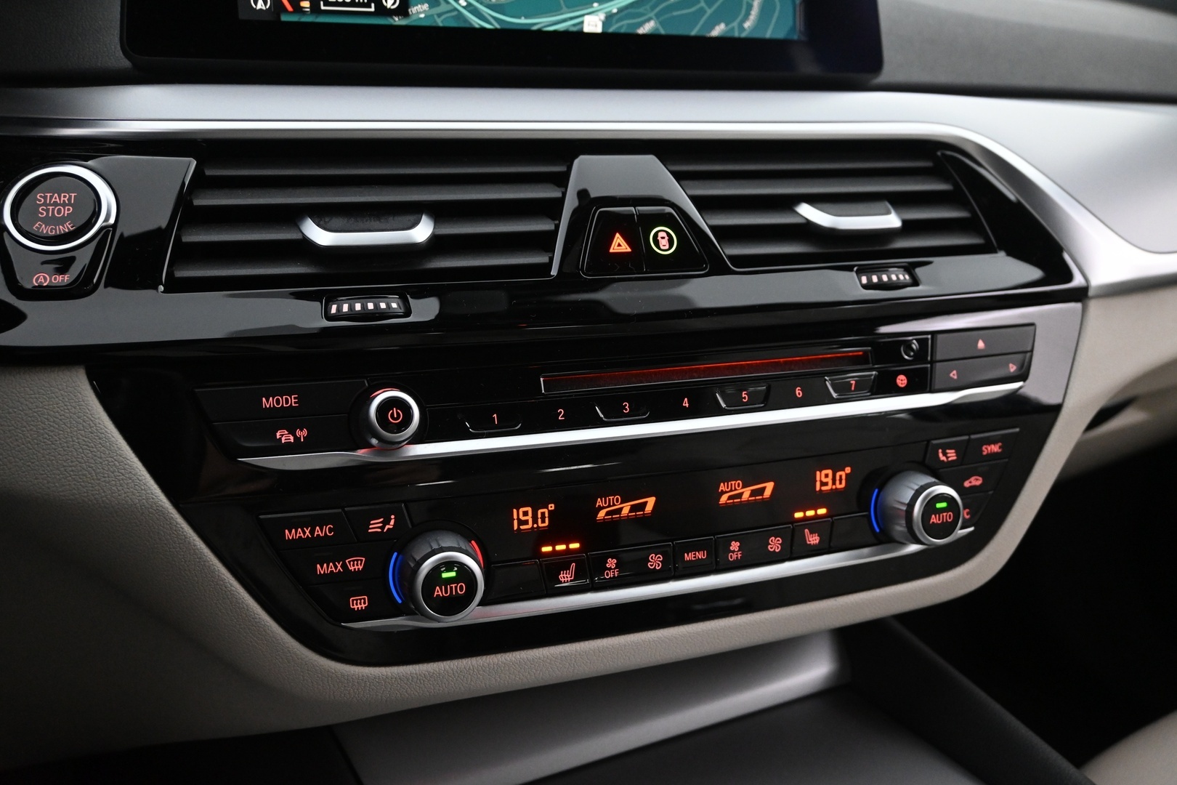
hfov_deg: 60.7
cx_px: 588
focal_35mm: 31
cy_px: 392
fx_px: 1005
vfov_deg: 42.6
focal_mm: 20.5
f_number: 3.8
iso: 2500
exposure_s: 1/30
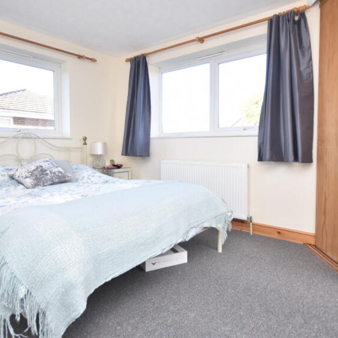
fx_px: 254
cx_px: 169
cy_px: 152
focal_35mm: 23
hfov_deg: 67.3
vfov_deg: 67.1
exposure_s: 1/250
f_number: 4
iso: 720
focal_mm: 10
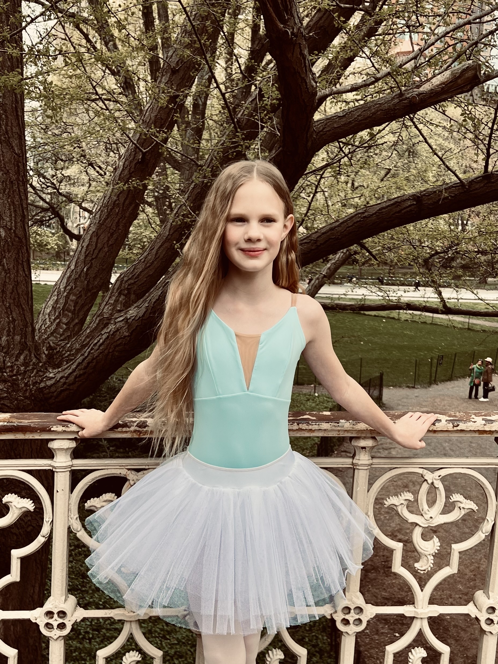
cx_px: 249
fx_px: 499
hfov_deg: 53.1
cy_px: 332
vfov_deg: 67.3
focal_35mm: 26
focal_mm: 5.7
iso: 50
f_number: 1.5
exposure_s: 1/949
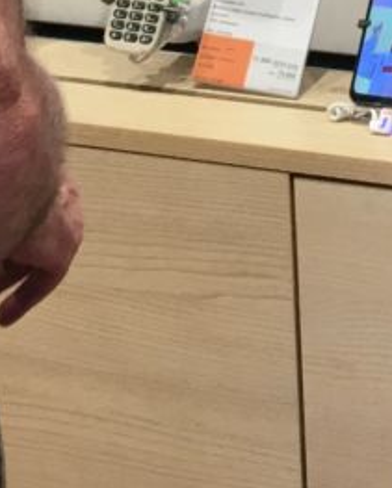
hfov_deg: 8.9
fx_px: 2490
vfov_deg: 10.4
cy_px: -471
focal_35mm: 172
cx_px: 500
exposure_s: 1/33
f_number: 2.2
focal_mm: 4.15
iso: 25
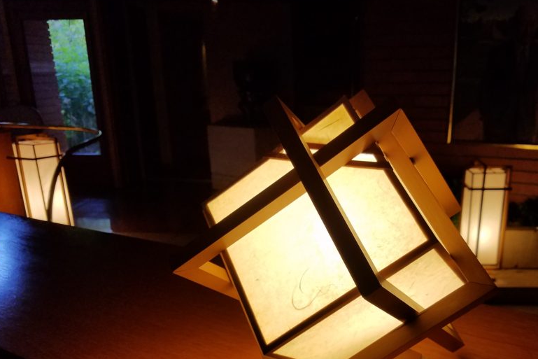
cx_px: 349
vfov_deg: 36.2
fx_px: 538
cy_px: 259
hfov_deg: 52.3
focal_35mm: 36
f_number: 1.7
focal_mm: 4.2
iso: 50
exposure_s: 1/174
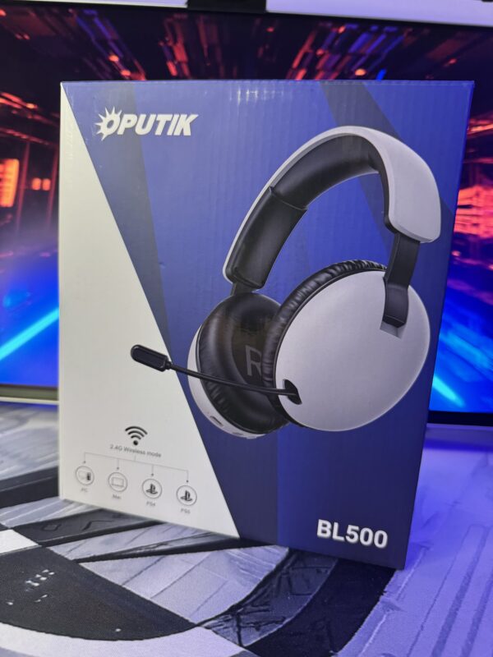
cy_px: 328
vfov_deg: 71.6
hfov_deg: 56.8
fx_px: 456
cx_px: 246
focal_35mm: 24
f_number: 1.78
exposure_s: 1/60
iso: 500
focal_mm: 6.76
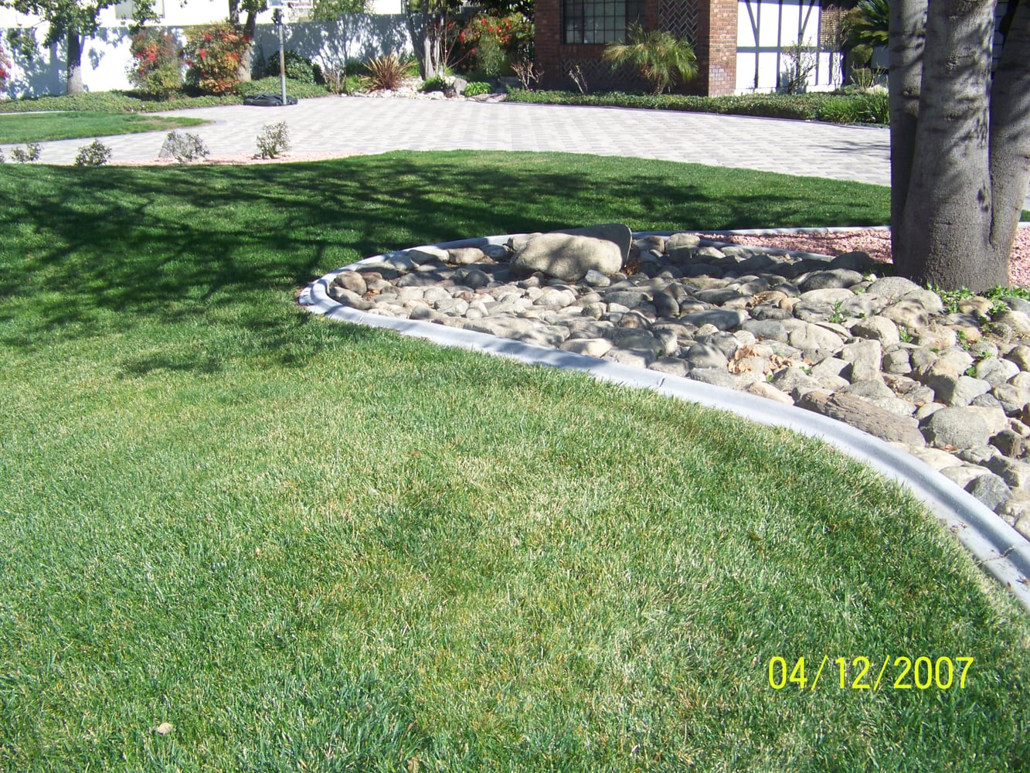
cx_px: 515
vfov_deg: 39.7
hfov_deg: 51.4
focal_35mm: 36
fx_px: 1071
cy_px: 386
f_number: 2.8
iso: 64
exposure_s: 1/640
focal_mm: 5.85
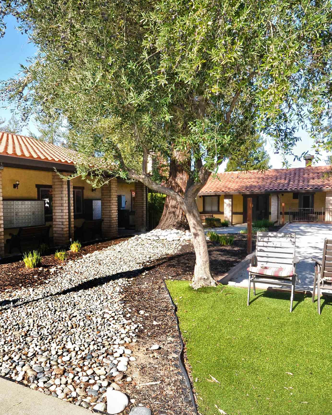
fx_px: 307
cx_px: 119
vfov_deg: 68.0
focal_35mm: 25
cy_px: 221
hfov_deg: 55.9
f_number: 7.1
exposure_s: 1/200
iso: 200
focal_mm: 10
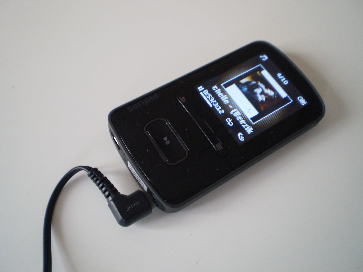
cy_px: 136
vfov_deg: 39.7
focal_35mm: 36
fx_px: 378
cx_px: 182
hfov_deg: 51.4
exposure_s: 1/6
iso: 125
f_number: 3.1
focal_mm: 6.3
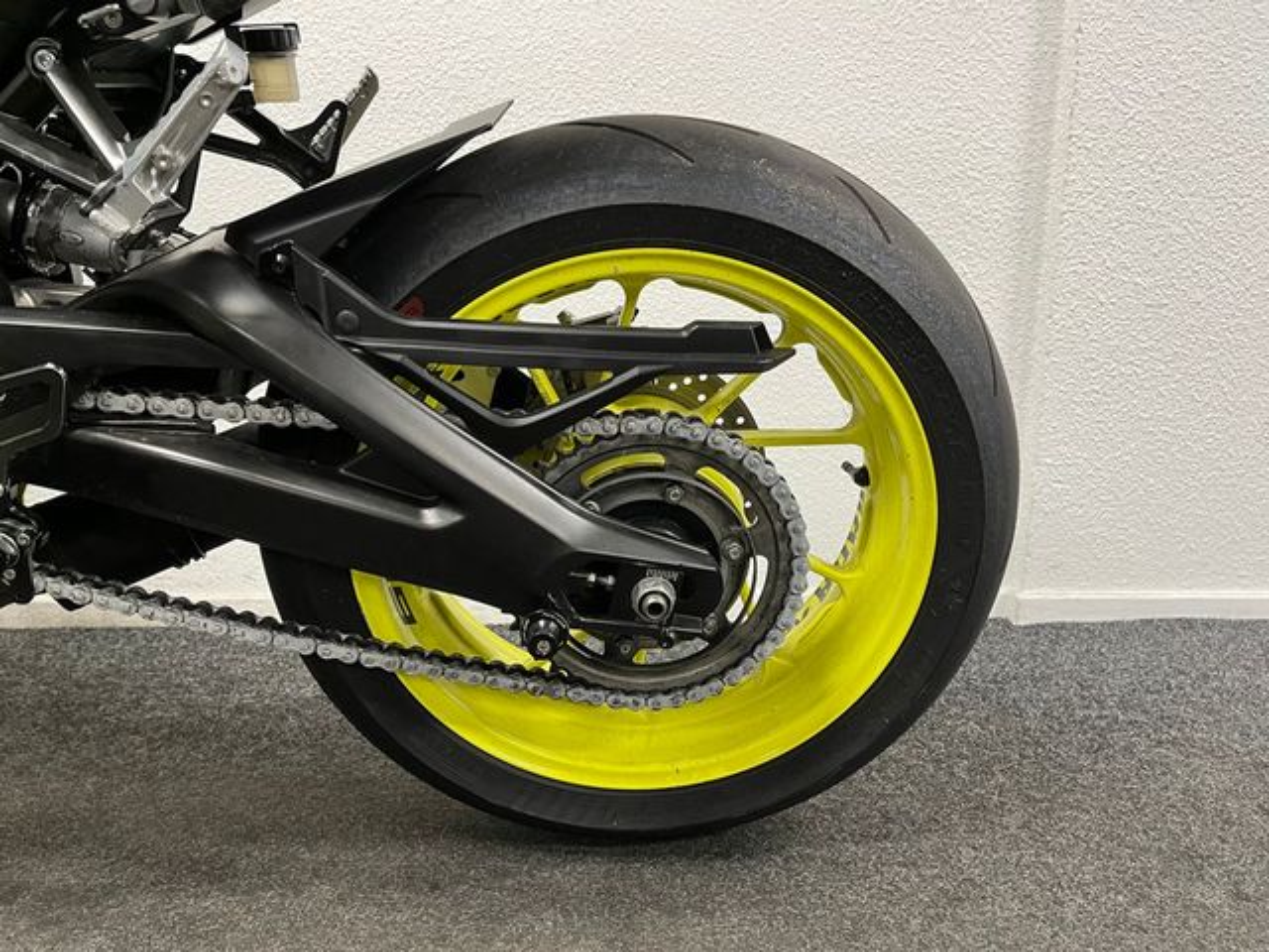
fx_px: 953
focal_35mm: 26
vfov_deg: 53.1
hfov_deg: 67.3
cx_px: 634
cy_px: 476
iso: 200
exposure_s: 1/50
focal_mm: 5.1
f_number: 1.6
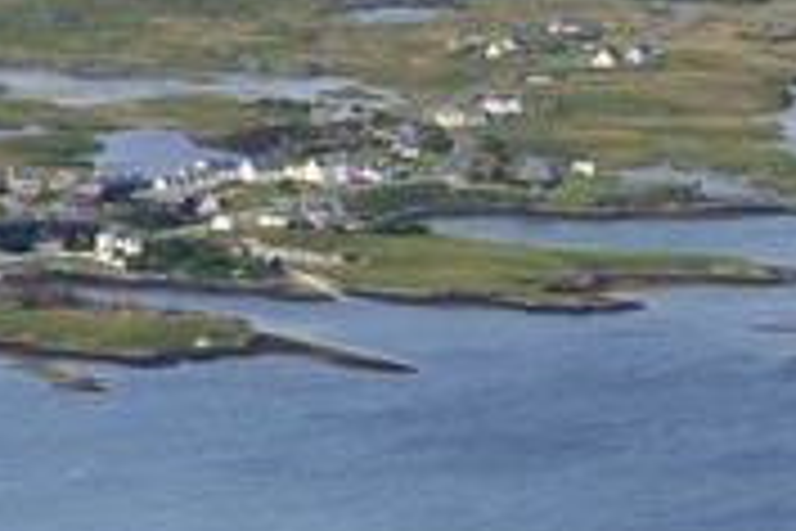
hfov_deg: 4.3
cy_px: 292
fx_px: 10502
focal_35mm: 475
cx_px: 31
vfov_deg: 2.9
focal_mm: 200
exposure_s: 1/800
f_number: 7.1
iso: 200
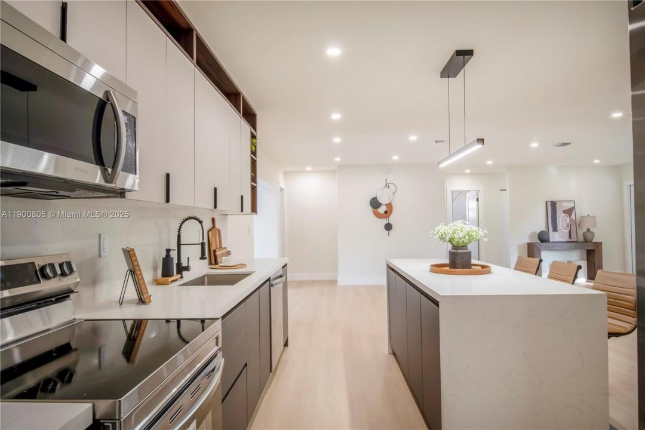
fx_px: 376
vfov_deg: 59.5
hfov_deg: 81.2
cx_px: 322
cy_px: 215
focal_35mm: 21
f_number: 7.1
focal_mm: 14
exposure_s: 1/50
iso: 100
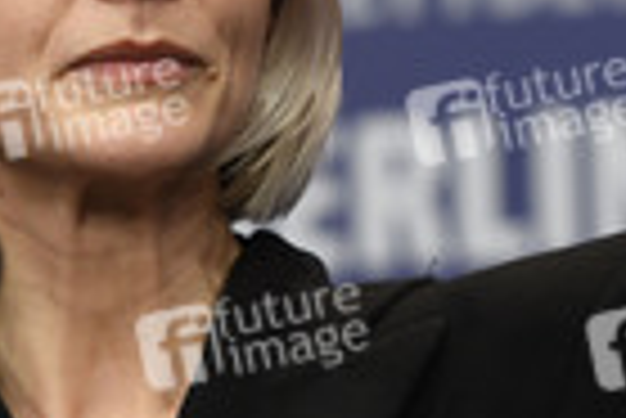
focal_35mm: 582
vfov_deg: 2.4
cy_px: 225
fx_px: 10131
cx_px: 133
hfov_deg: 3.5
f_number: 4
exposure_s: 1/320
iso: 1250
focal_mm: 180
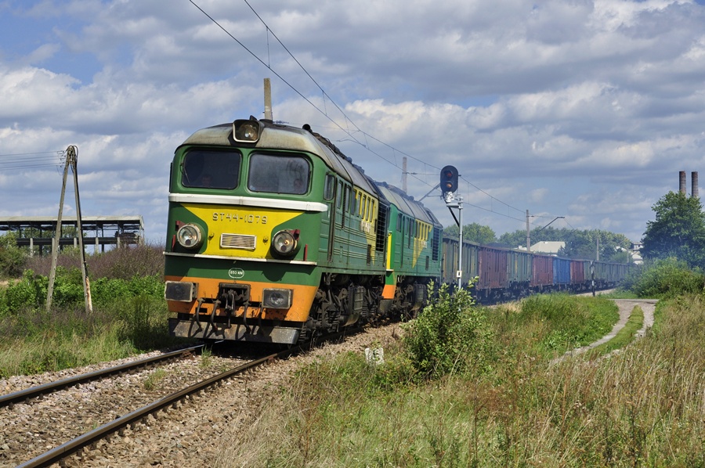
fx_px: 1408
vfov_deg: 18.9
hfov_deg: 28.1
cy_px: 234
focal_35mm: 72
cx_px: 352
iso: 200
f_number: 11
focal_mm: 48
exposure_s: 1/500
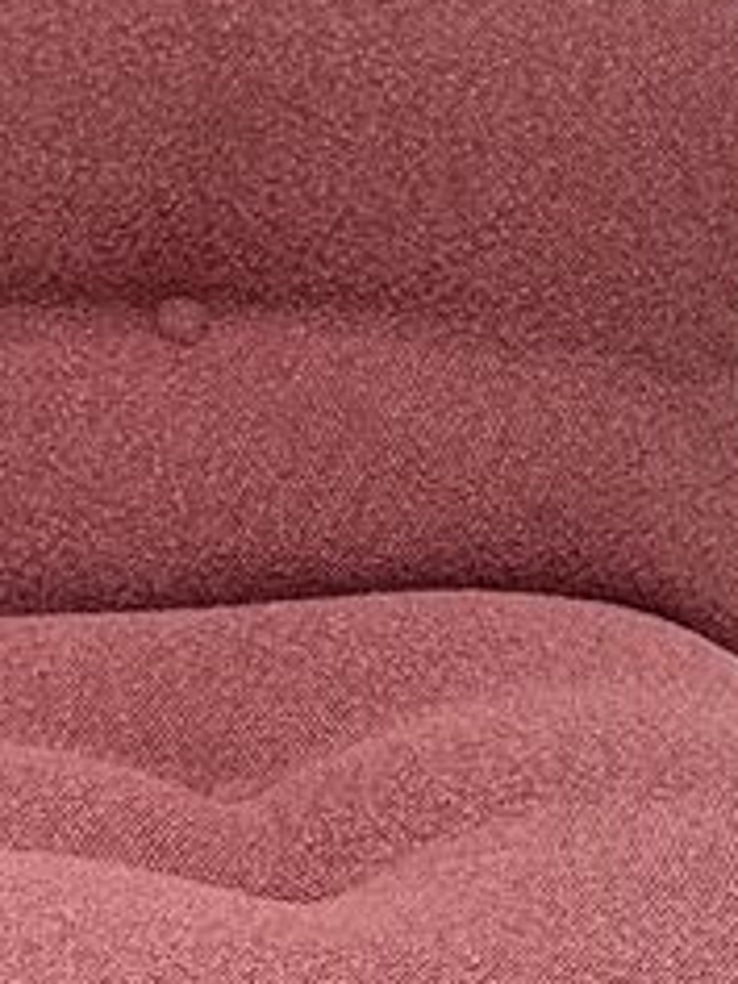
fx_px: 4008
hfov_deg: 10.4
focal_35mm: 141
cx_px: -8
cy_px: 475
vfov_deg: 14.0
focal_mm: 5.7
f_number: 1.5
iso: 64
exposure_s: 1/121
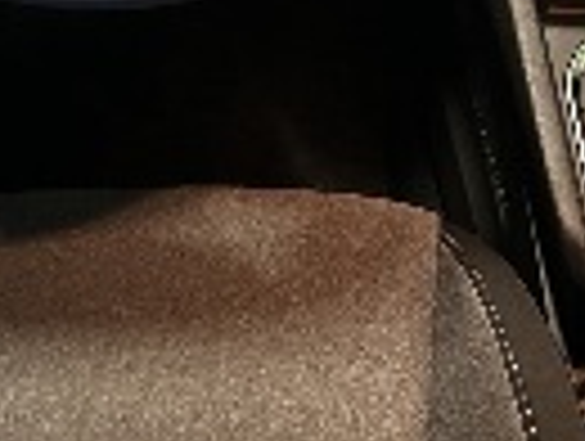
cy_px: -166
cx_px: 238
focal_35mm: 83
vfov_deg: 16.6
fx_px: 1405
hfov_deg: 23.5
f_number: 1.5
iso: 640
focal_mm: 5.7
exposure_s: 1/33
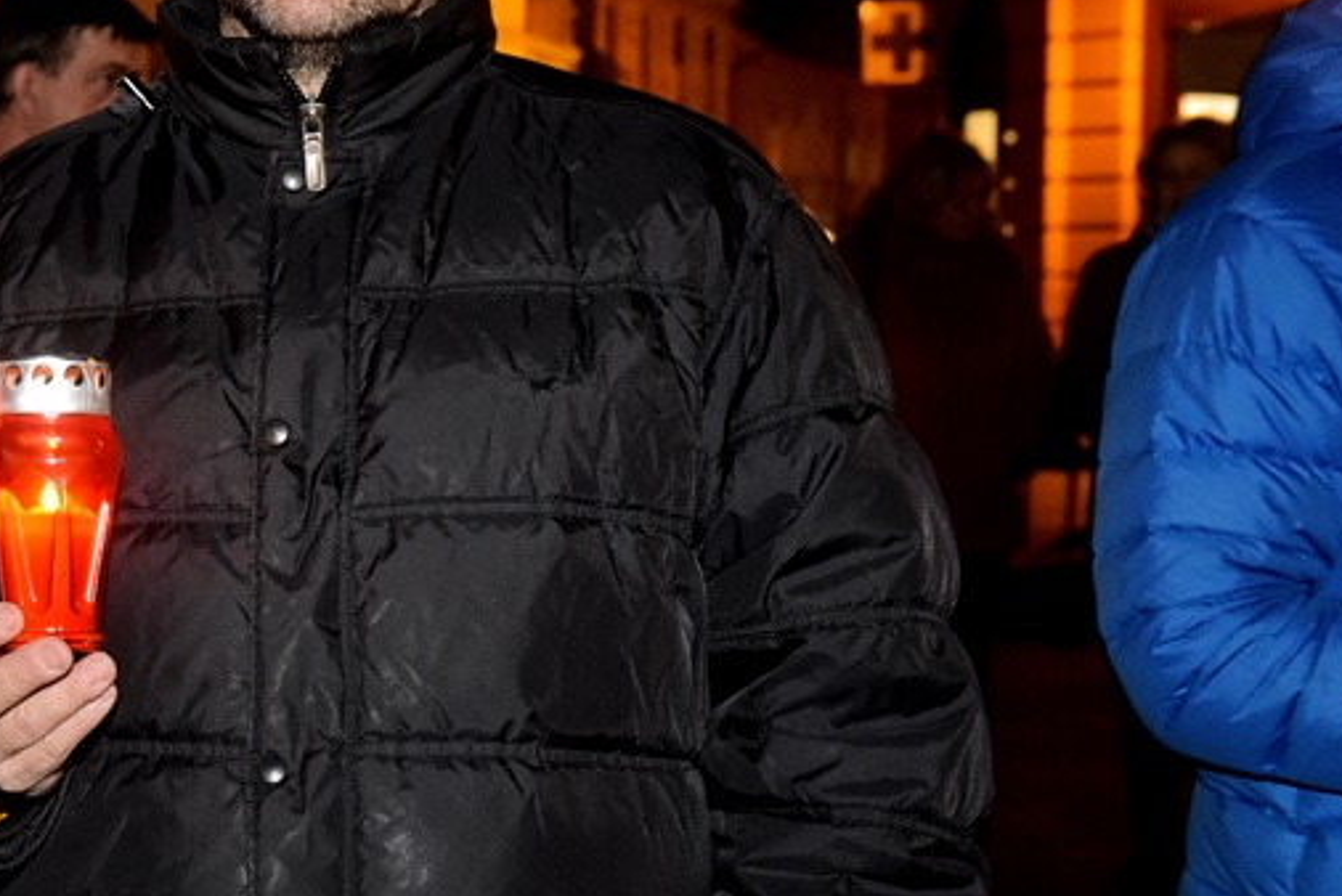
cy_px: 363
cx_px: 24
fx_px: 3319
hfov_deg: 22.1
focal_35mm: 89
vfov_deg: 15.4
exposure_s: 1/30
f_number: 5.6
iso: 4000
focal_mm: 44
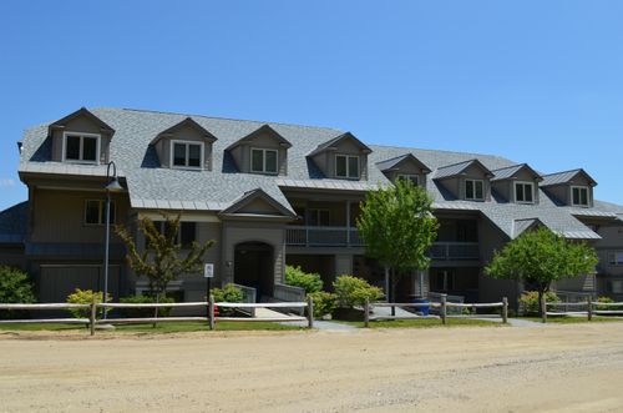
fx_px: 622
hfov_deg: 53.2
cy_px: 206
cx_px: 312
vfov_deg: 36.7
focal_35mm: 36
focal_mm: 24
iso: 100
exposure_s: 1/250
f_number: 8
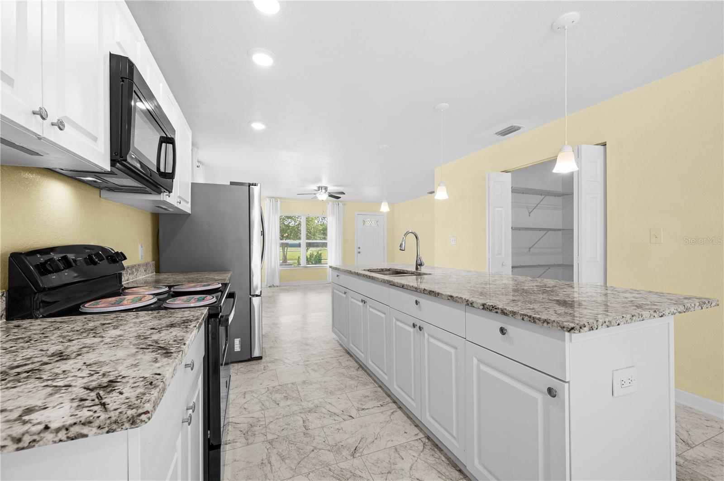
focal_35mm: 14
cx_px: 362
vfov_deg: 81.1
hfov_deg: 104.3
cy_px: 240
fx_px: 281
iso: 200
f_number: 8
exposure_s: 1/5
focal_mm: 14
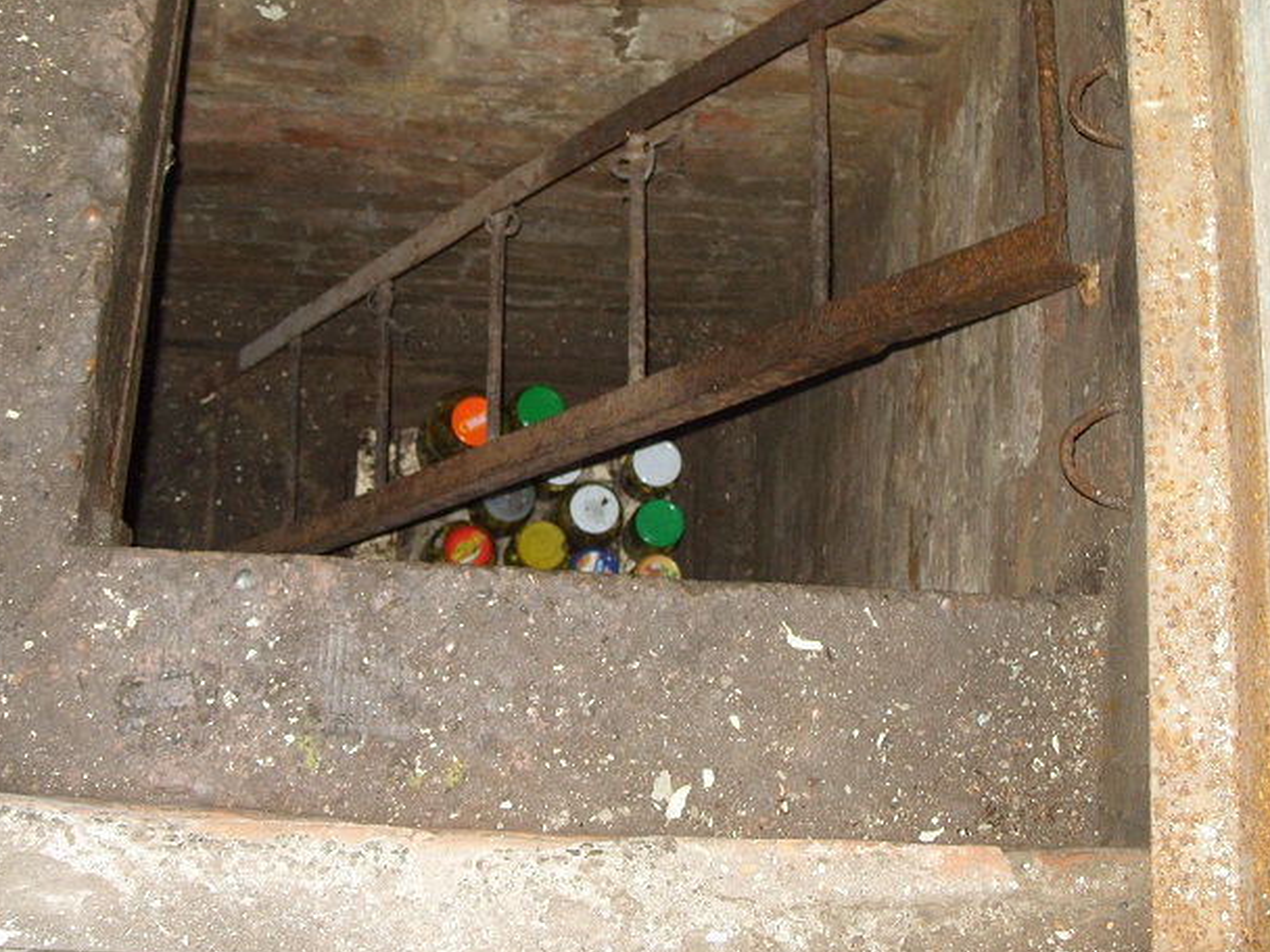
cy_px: 351
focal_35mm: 50
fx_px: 1834
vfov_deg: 29.0
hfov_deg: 38.1
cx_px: 524
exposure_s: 1/30
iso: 200
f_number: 2.8
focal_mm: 7.8
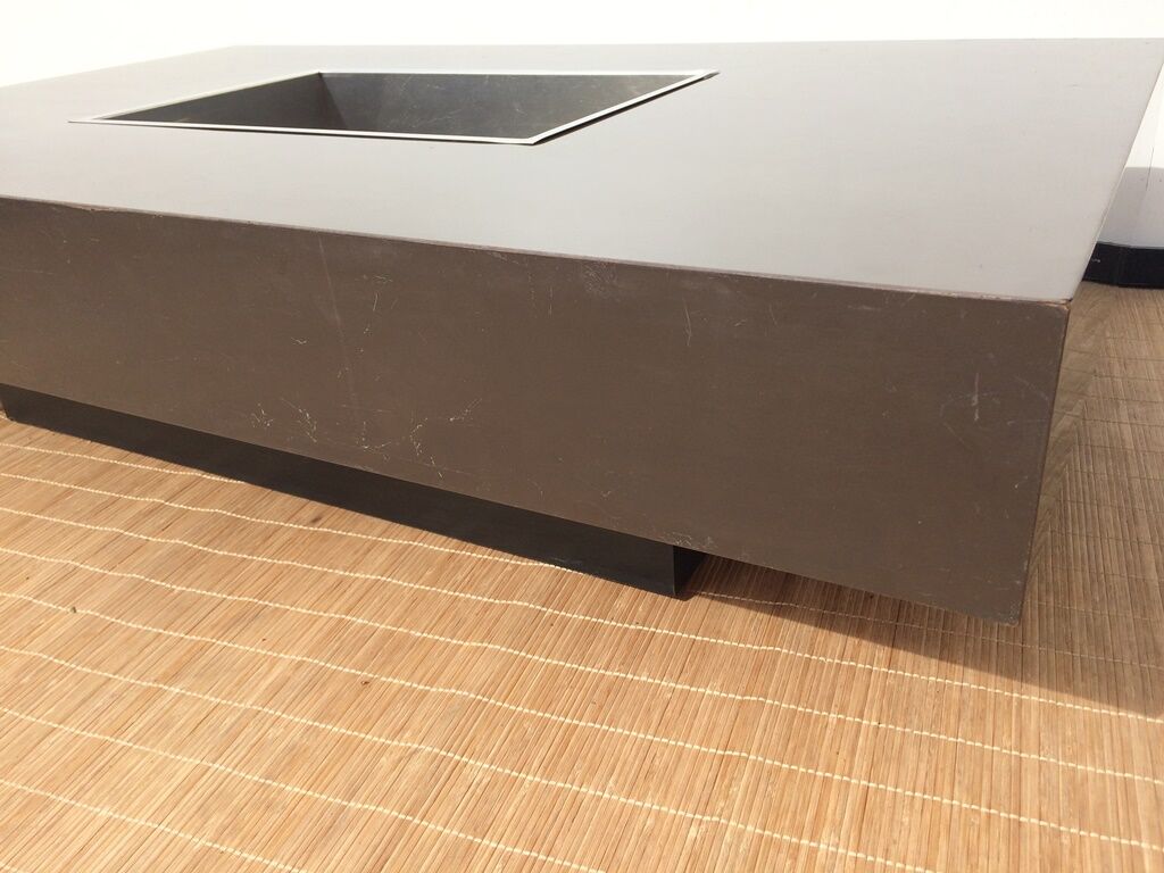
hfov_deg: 61.7
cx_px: 582
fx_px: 975
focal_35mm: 29
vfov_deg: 48.2
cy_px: 436
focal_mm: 4.15
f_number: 2.2
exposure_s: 1/2160
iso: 32
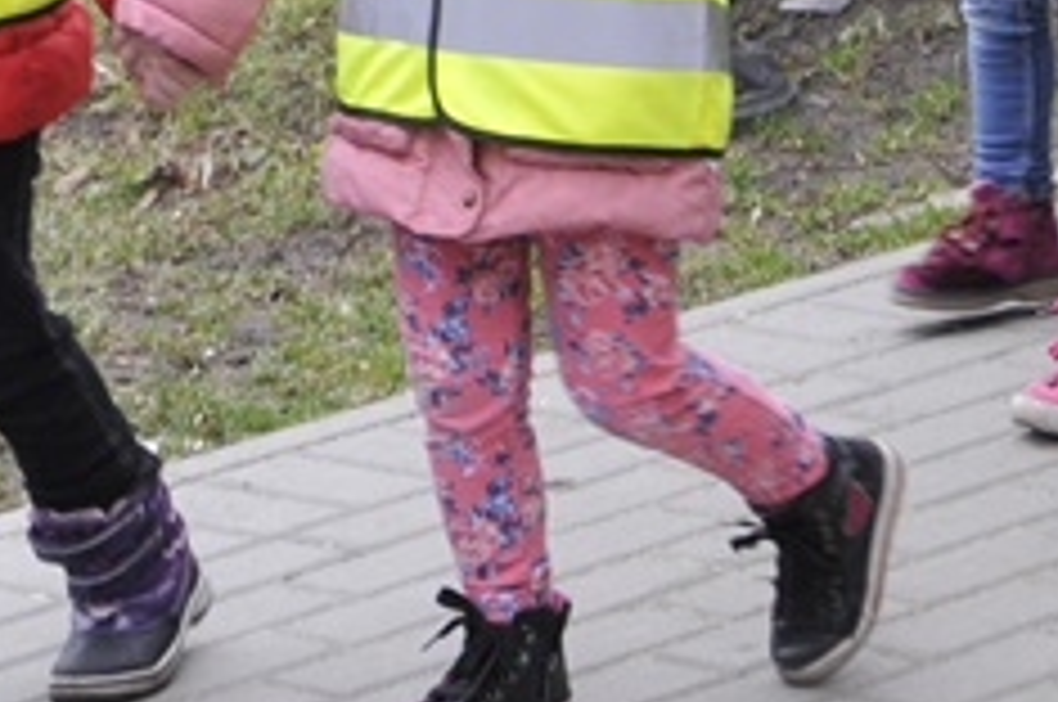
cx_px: 1040
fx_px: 7865
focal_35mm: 268
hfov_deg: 7.7
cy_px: -702
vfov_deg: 5.0
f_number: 5
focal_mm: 42
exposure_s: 1/160
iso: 400
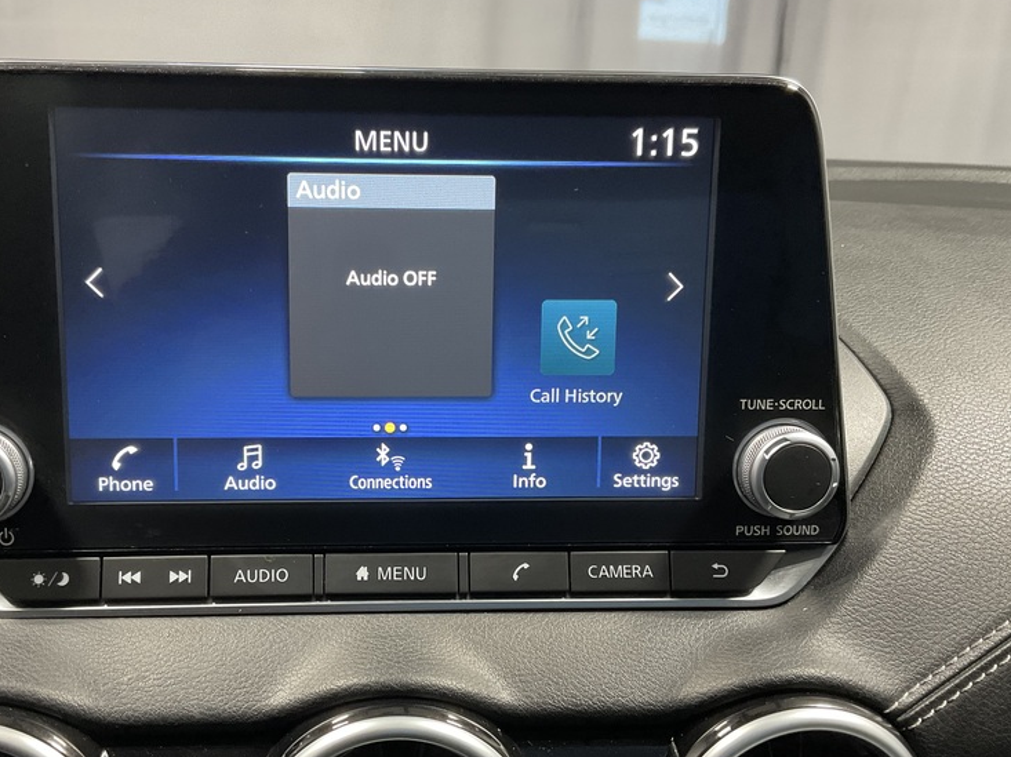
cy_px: 432
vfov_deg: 37.6
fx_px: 1109
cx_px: 433
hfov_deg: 48.8
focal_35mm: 38
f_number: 1.8
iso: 125
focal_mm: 3
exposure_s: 1/60
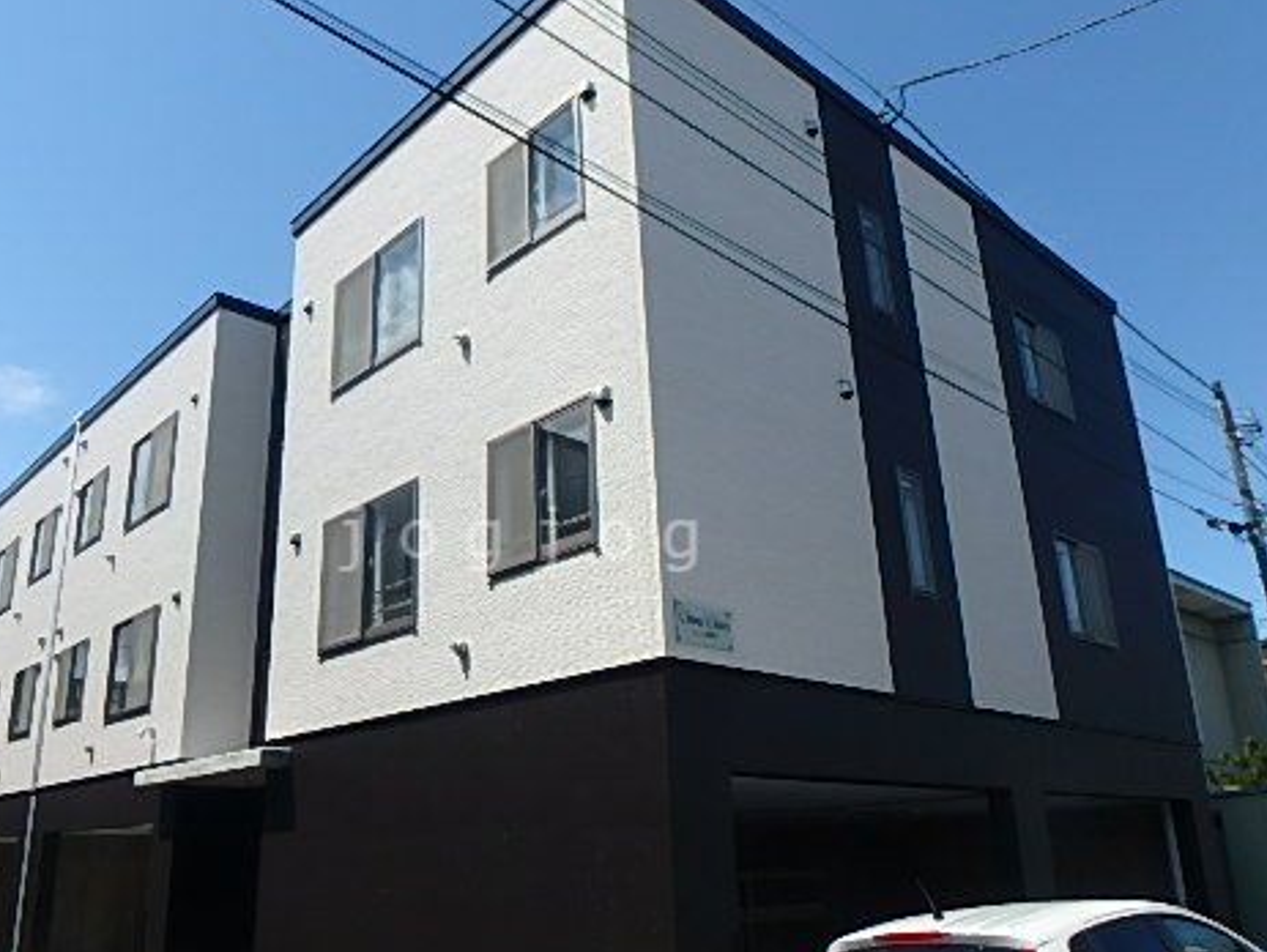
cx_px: 525
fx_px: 1062
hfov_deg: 61.2
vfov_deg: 48.2
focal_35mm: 29
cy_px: 539
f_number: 6
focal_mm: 3.7
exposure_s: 1/500
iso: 125
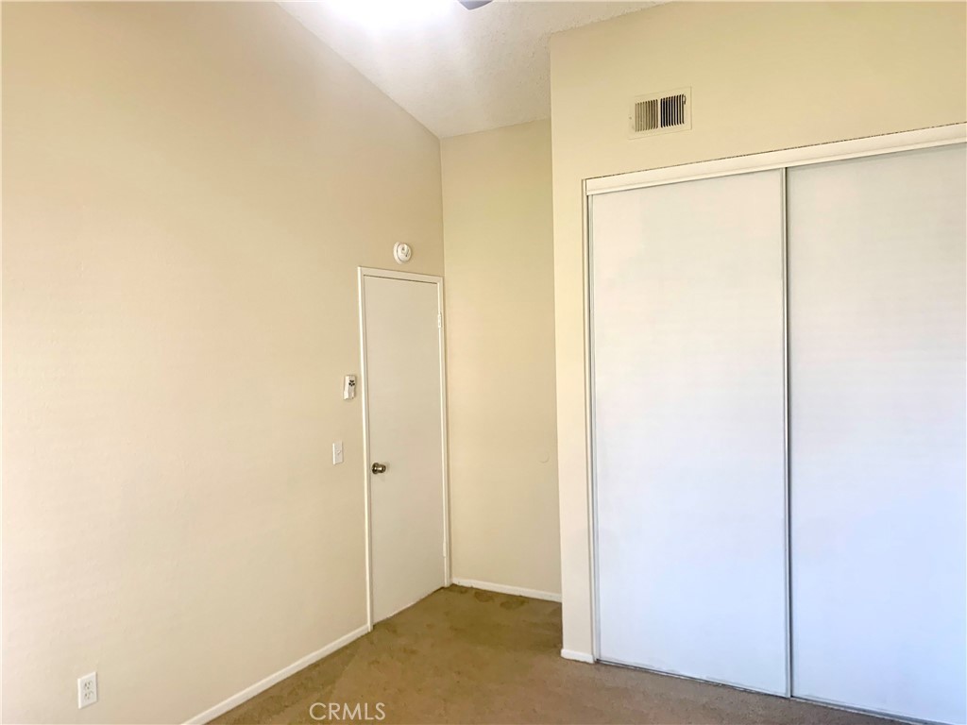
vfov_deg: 53.1
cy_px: 362
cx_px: 484
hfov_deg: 67.3
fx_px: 726
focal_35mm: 26
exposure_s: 1/60
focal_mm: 4.25
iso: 100
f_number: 1.8
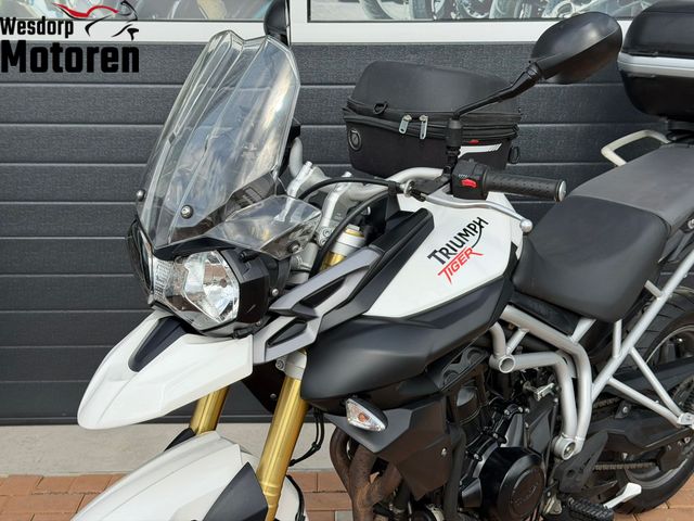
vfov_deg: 30.3
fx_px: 962
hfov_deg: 39.7
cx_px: 347
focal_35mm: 48
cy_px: 260
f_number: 1.78
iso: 80
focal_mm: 6.76
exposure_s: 1/1980
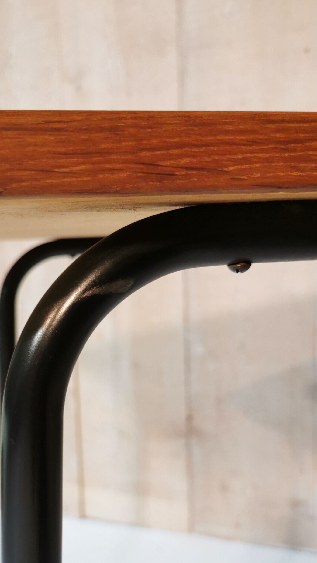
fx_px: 538
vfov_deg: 55.0
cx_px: 113
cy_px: 329
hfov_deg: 32.6
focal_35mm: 36
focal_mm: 5.58
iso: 125
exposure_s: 1/50
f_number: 1.8
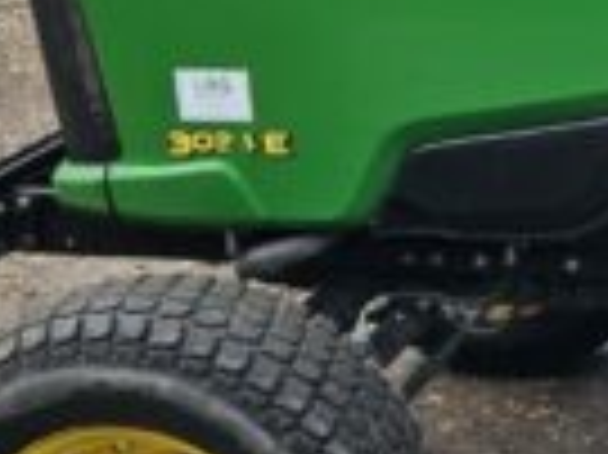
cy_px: -99
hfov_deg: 16.5
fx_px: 1913
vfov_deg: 13.2
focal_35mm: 109
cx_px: 910
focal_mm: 5.4
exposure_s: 1/437
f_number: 1.8
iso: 25
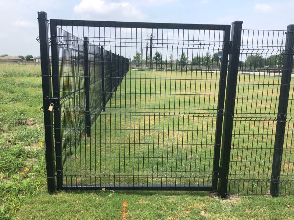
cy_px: 110
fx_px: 238
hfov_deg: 63.4
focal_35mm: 28
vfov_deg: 49.7
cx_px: 147
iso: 20
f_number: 1.8
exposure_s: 1/1429
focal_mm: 3.99
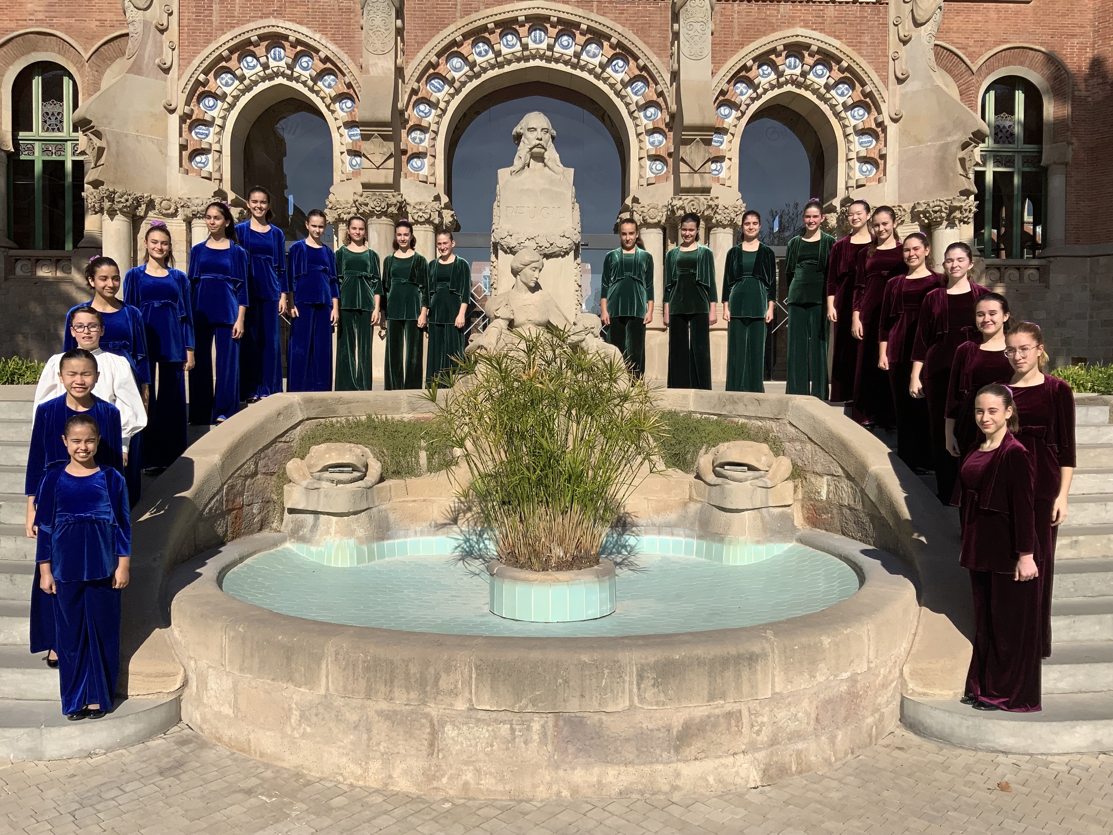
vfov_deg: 48.2
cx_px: 556
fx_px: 932
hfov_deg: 61.7
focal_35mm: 29
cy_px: 418
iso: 20
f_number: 1.8
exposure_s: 1/2959
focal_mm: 3
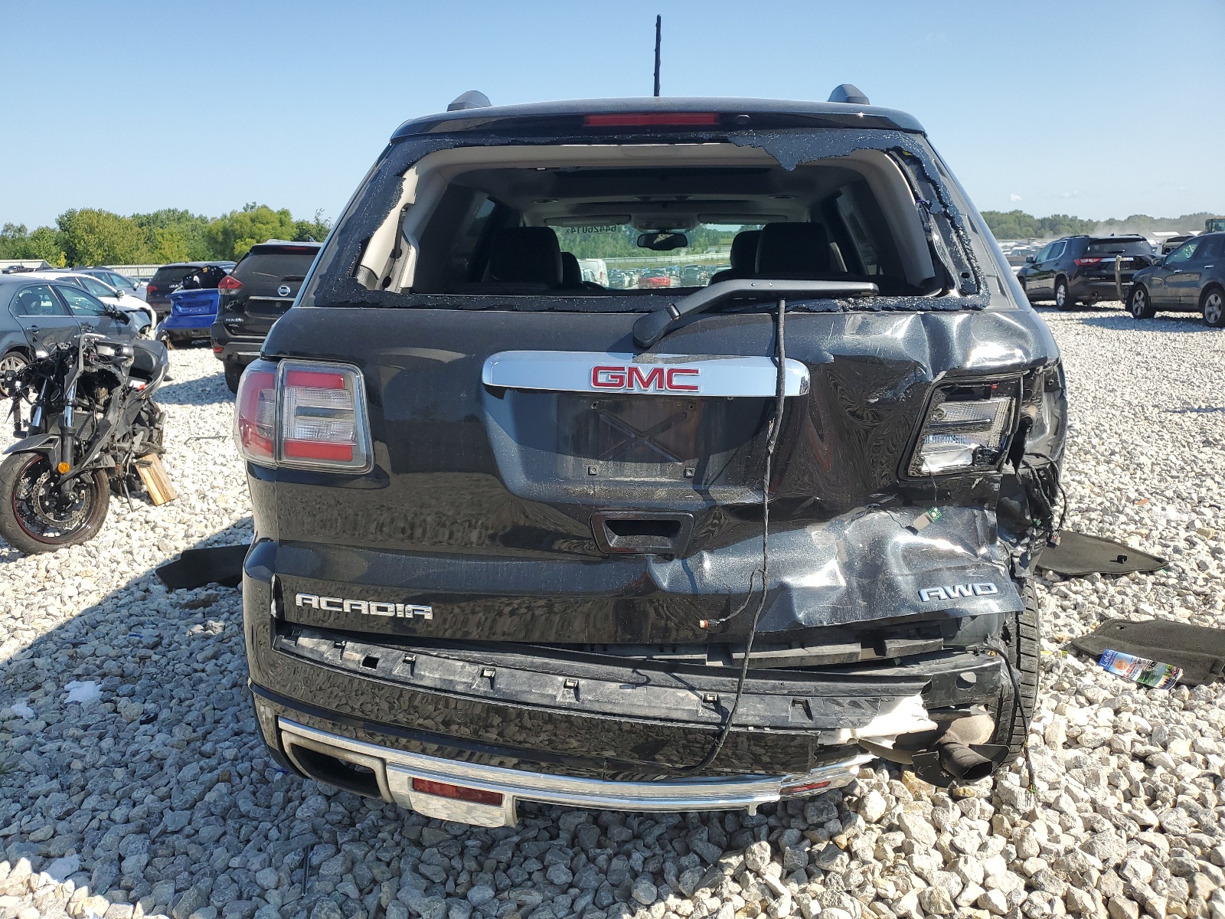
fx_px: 920
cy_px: 460
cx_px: 612
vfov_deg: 53.1
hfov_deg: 67.3
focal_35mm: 26
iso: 50
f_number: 1.5
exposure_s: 1/2000
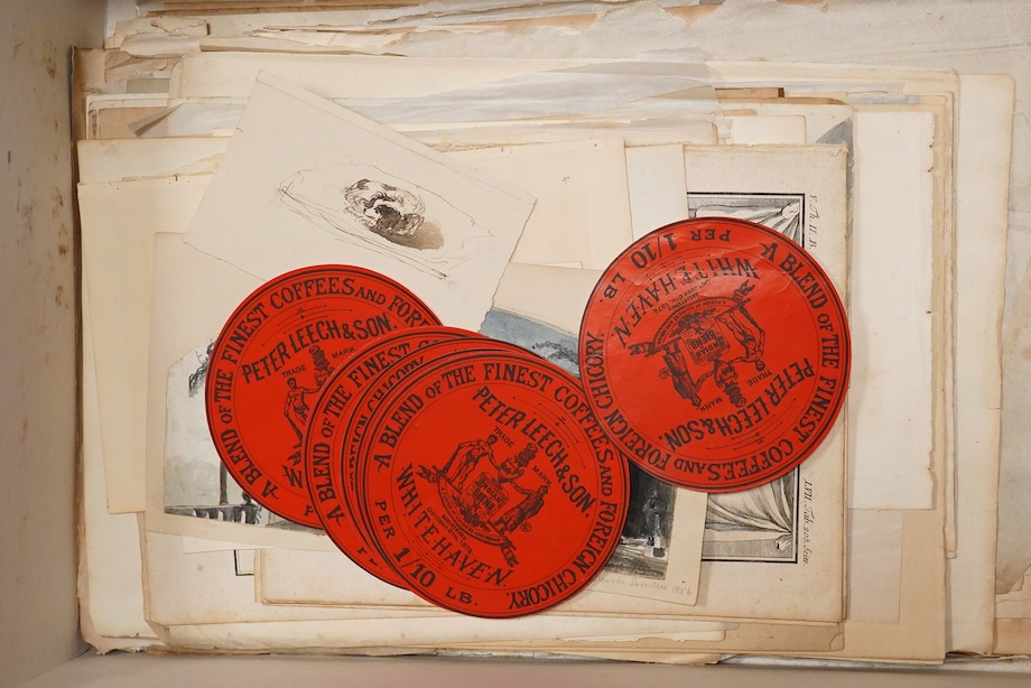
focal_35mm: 55
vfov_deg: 24.6
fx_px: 1576
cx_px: 579
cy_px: 297
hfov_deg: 36.2
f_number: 3.5
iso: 2500
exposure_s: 1/320
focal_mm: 30
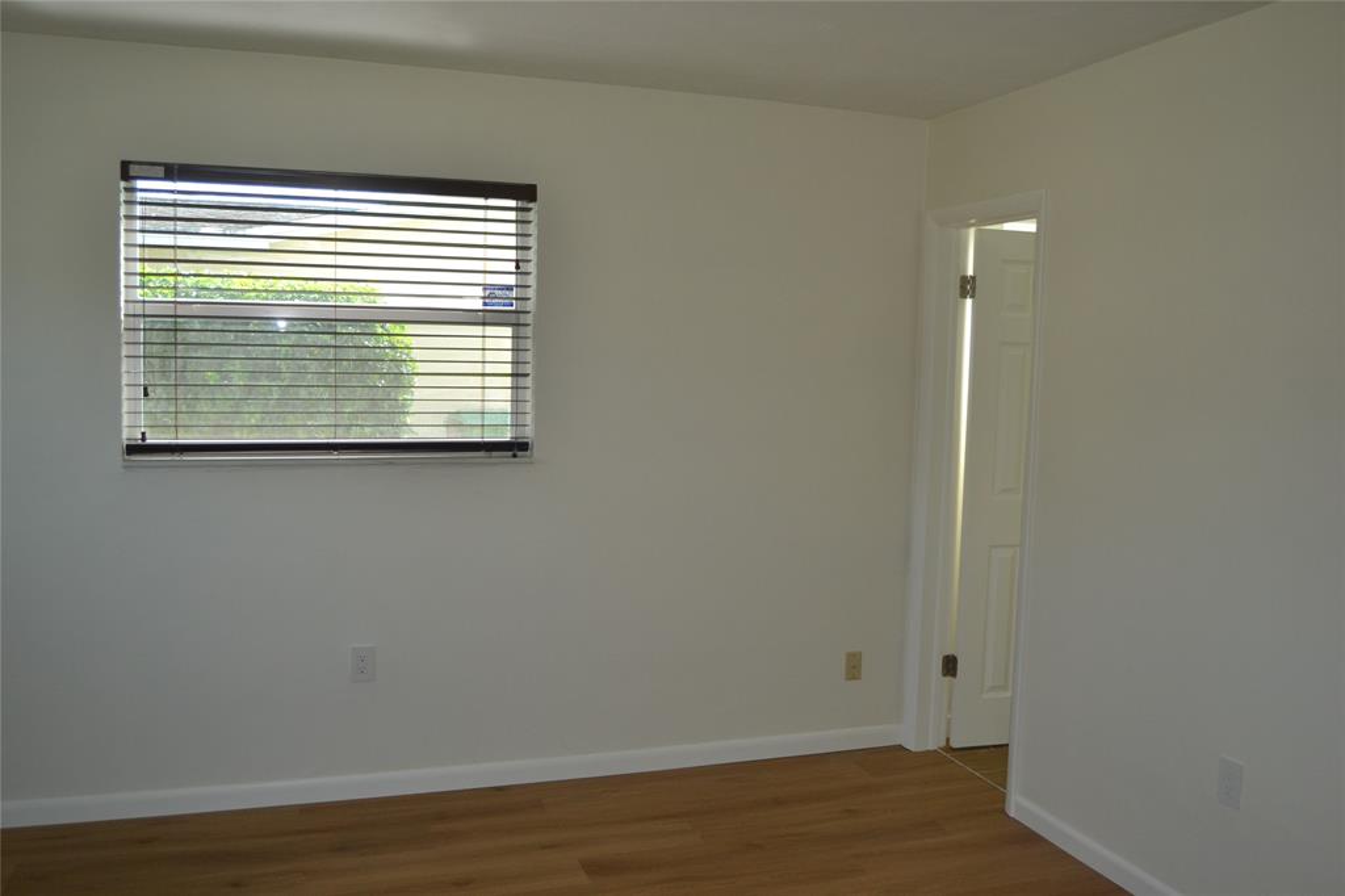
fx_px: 1064
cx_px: 672
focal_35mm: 28
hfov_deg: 64.6
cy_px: 448
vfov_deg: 45.6
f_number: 4
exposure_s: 1/60
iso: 400
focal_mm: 19
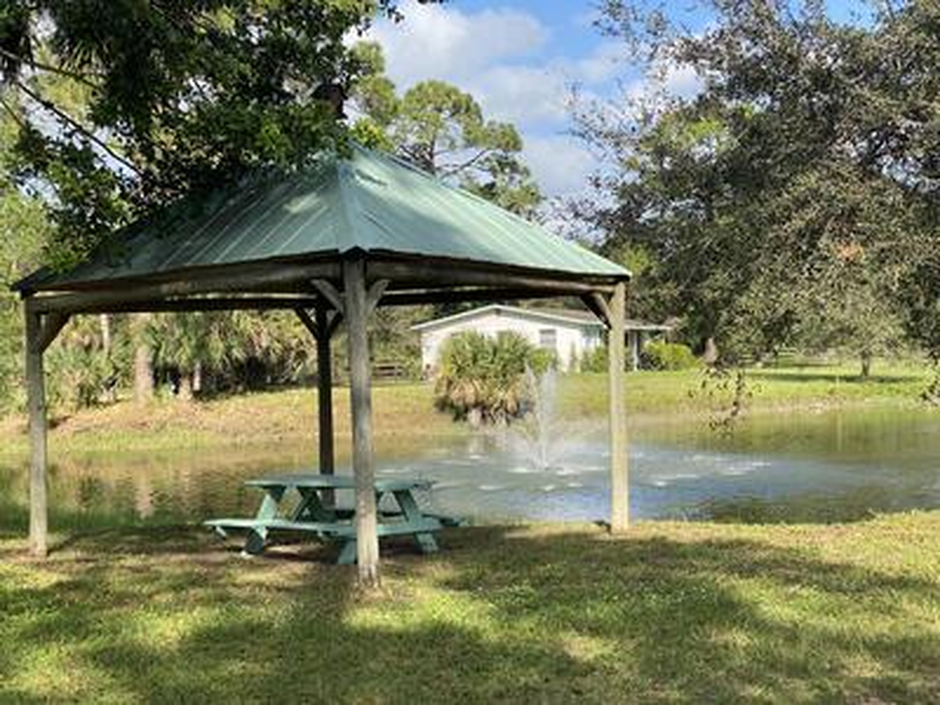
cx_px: 470
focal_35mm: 52
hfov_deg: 36.8
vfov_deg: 28.0
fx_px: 1412
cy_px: 352
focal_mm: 6
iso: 20
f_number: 2
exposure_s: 1/813
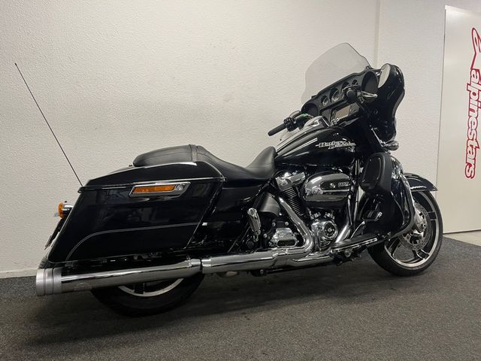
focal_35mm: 26
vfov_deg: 53.1
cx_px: 240
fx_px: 361
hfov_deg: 67.3
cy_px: 180
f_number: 1.6
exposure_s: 1/50
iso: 80
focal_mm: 5.1
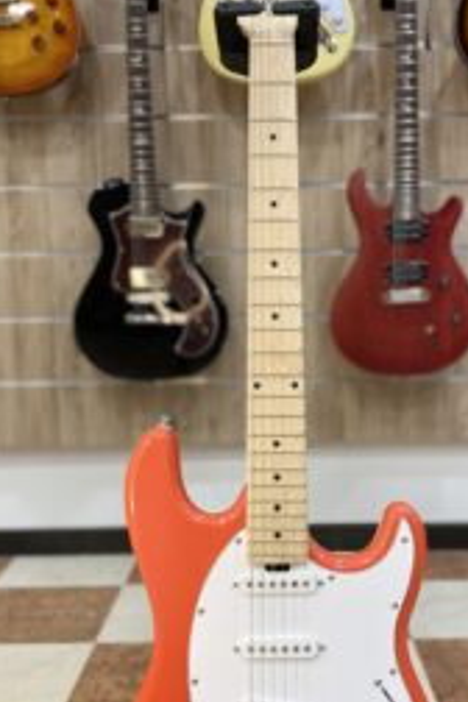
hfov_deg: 31.1
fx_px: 838
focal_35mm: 43
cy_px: 412
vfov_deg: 45.2
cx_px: 270
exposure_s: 1/50
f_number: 1.8
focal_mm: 4.25
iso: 80
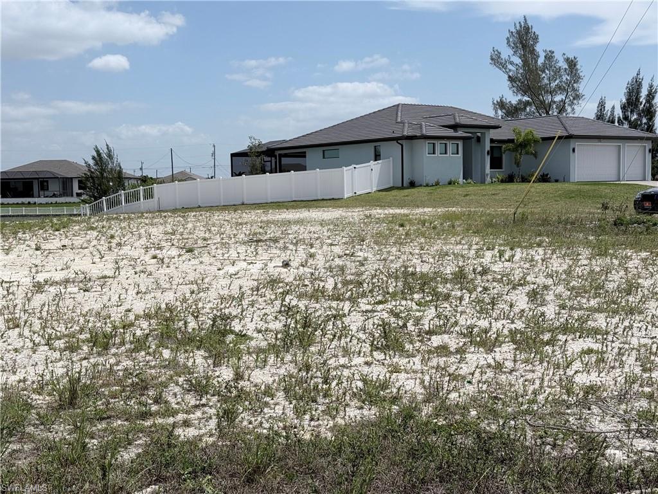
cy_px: 247
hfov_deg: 39.7
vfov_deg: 30.3
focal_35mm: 48
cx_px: 329
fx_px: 912
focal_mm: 6.76
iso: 64
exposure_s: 1/11364
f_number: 1.78
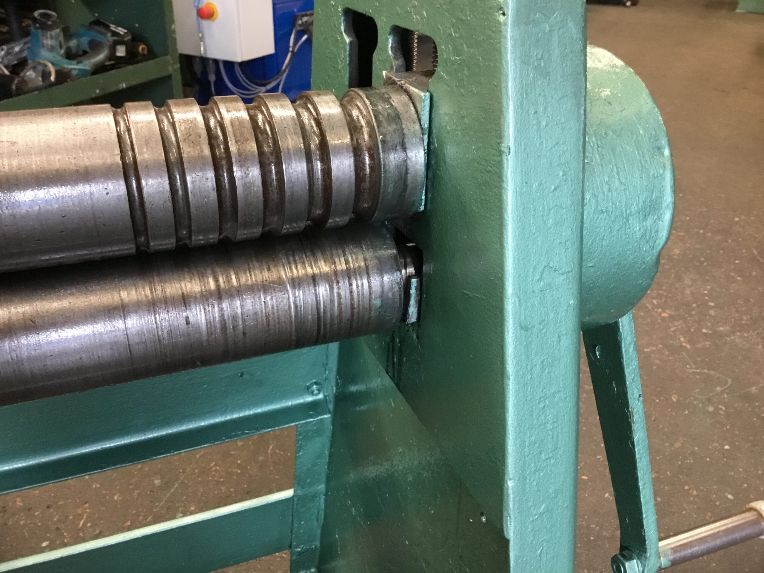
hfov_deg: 58.4
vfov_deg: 45.4
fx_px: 684
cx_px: 382
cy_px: 286
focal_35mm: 31
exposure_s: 1/33
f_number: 2.4
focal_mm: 3.3
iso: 200
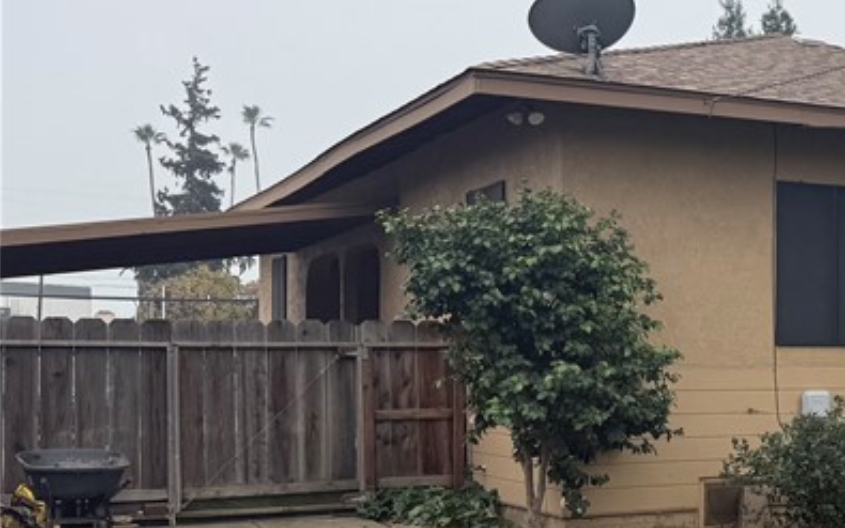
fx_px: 1520
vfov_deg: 19.7
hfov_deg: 26.4
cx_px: 1093
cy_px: 340
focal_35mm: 66
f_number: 1.78
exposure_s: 1/992
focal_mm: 6.76
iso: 80
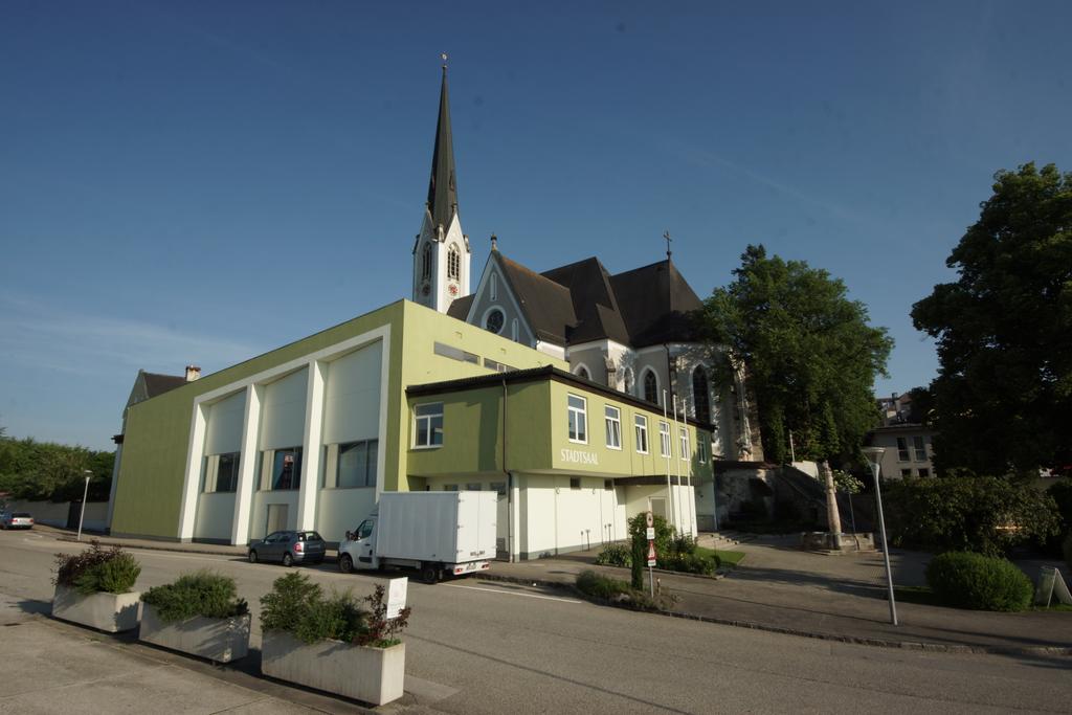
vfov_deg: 63.2
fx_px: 581
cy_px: 358
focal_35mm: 20
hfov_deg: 85.4
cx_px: 536
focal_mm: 13
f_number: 16
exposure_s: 1/100
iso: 100
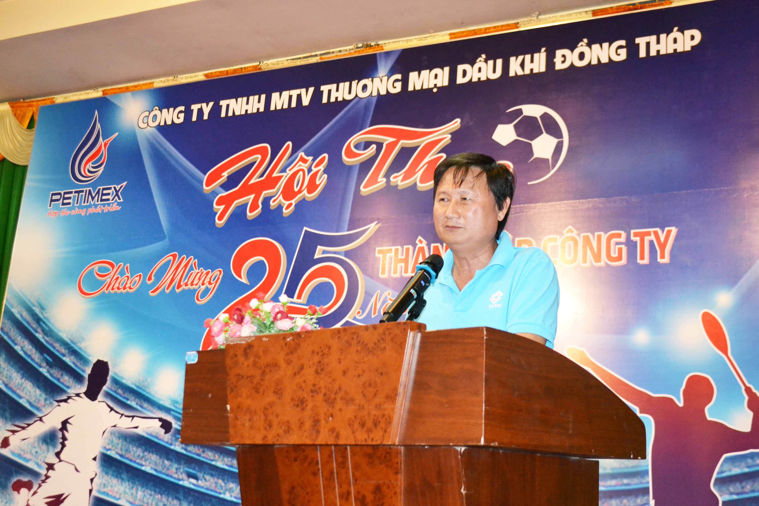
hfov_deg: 41.1
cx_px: 380
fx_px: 1012
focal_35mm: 48
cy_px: 253
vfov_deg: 28.1
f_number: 4.8
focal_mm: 32
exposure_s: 1/60
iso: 2800
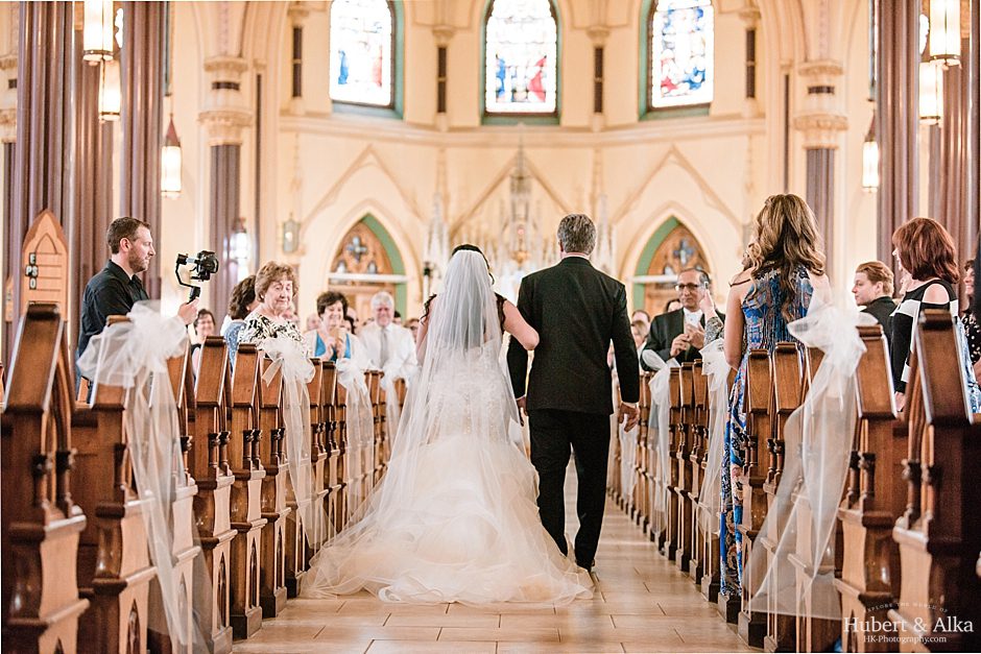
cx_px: 490
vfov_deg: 19.5
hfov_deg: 28.8
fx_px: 1908
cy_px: 327
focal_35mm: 70
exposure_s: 1/250
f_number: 2.8
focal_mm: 70
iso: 1600
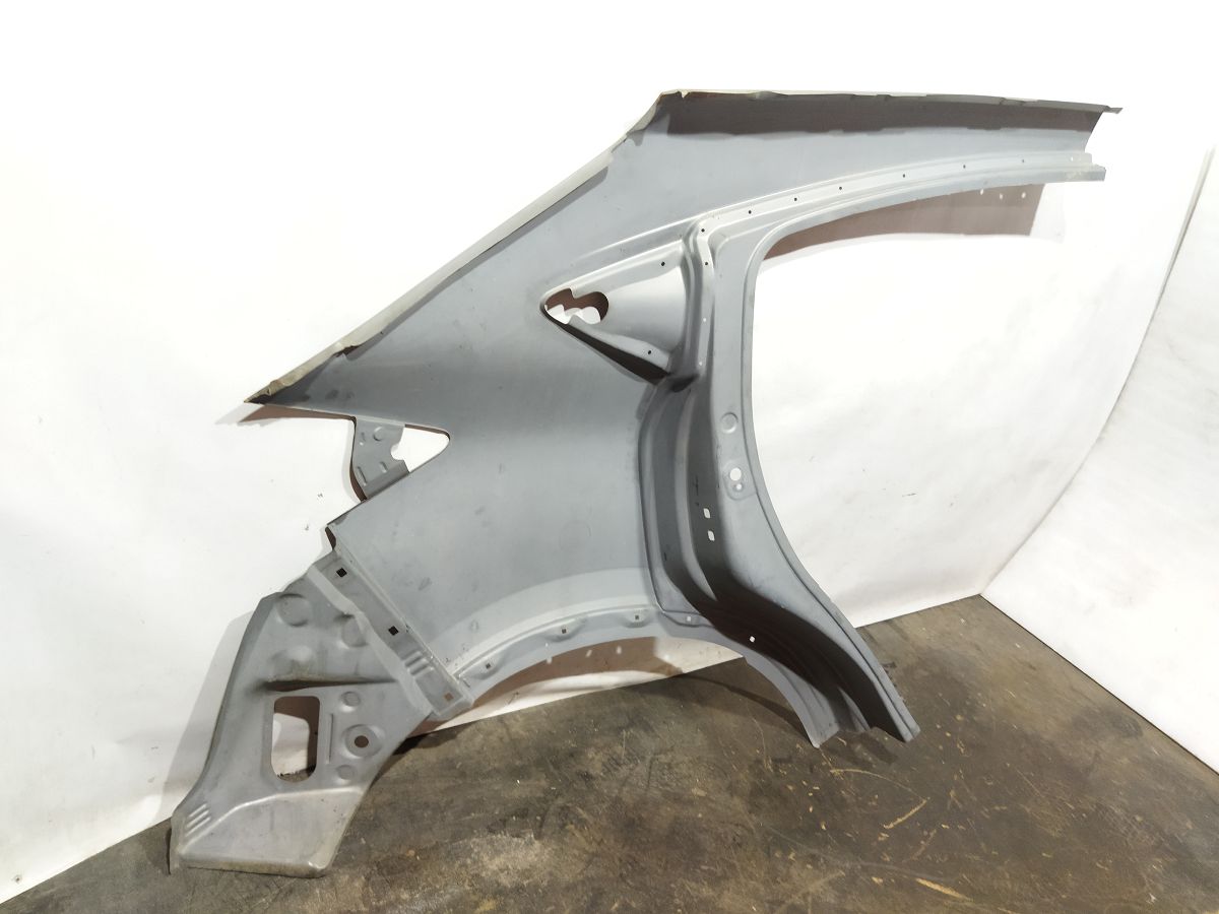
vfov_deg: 51.4
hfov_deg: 65.3
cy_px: 457
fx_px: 951
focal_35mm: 27
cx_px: 610
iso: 338
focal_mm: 4.71
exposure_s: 1/50
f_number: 1.79
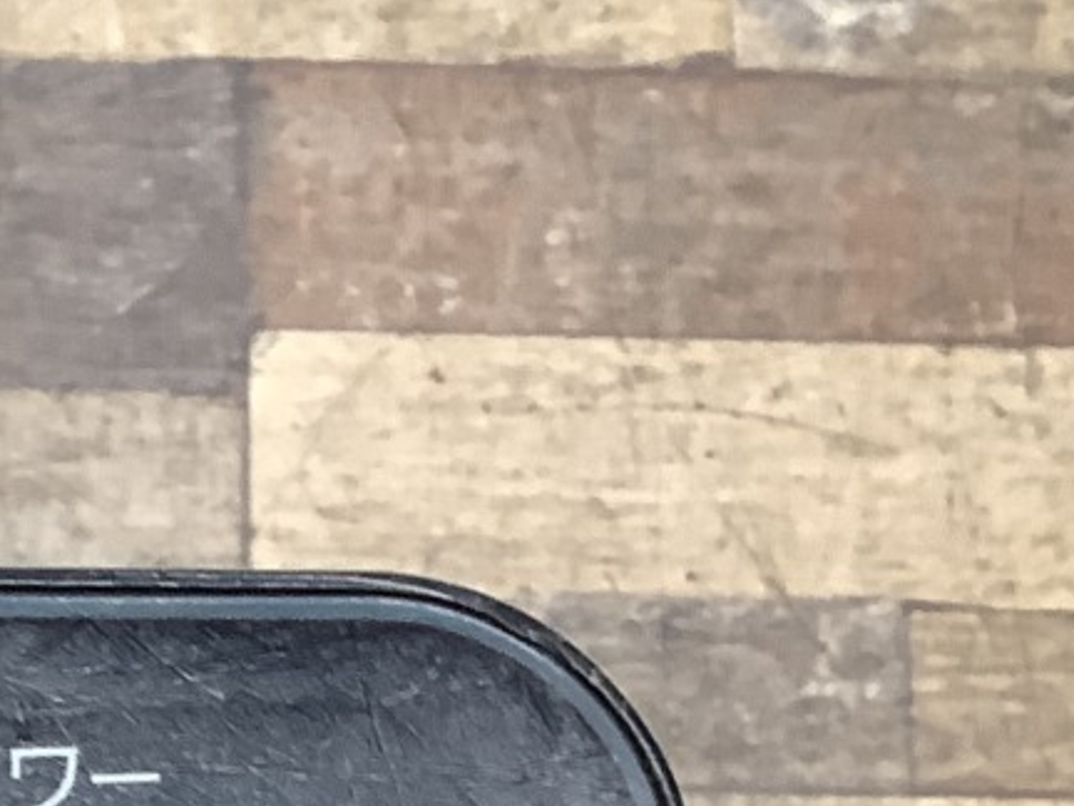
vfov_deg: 11.9
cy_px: 1260
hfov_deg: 15.9
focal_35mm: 118
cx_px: -283
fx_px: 3661
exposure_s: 1/60
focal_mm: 3.3
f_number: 2.4
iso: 200
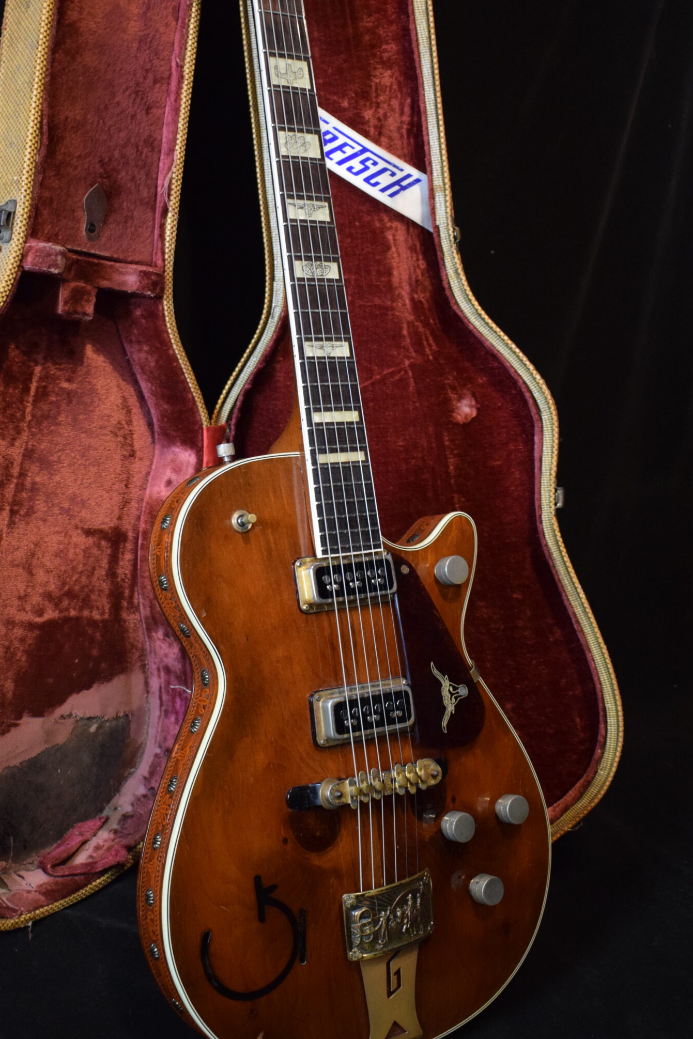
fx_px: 1212
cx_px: 274
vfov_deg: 46.3
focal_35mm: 42
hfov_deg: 31.8
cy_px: 462
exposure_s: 1/60
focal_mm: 22
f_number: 3.8
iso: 2200
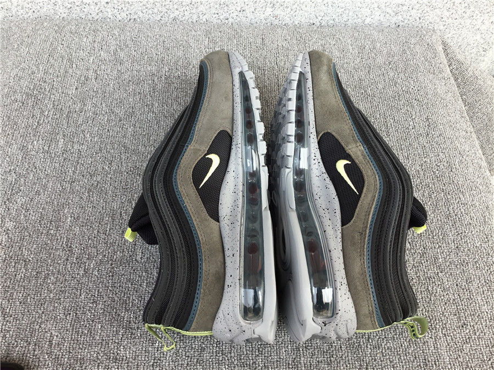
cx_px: 247
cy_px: 185
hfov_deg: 58.4
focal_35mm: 31
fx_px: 442
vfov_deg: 45.4
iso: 25
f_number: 2.4
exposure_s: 1/199
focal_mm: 3.3
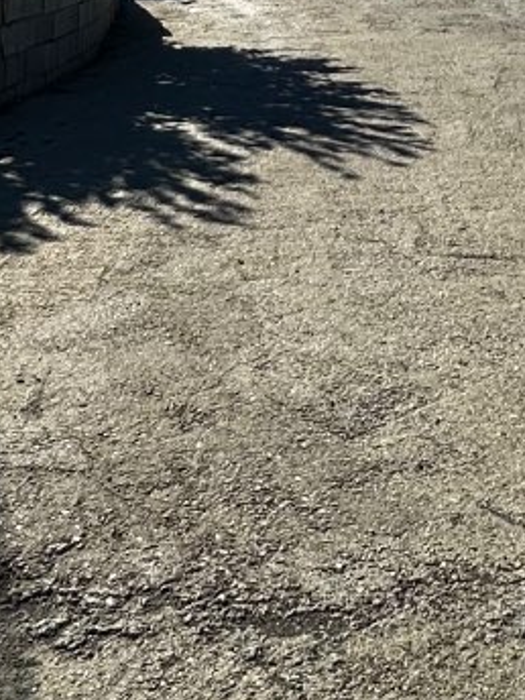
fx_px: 1234
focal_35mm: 61
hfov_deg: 23.7
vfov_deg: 27.5
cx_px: 408
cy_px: -163
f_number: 2.2
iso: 50
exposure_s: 1/3509
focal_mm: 2.22
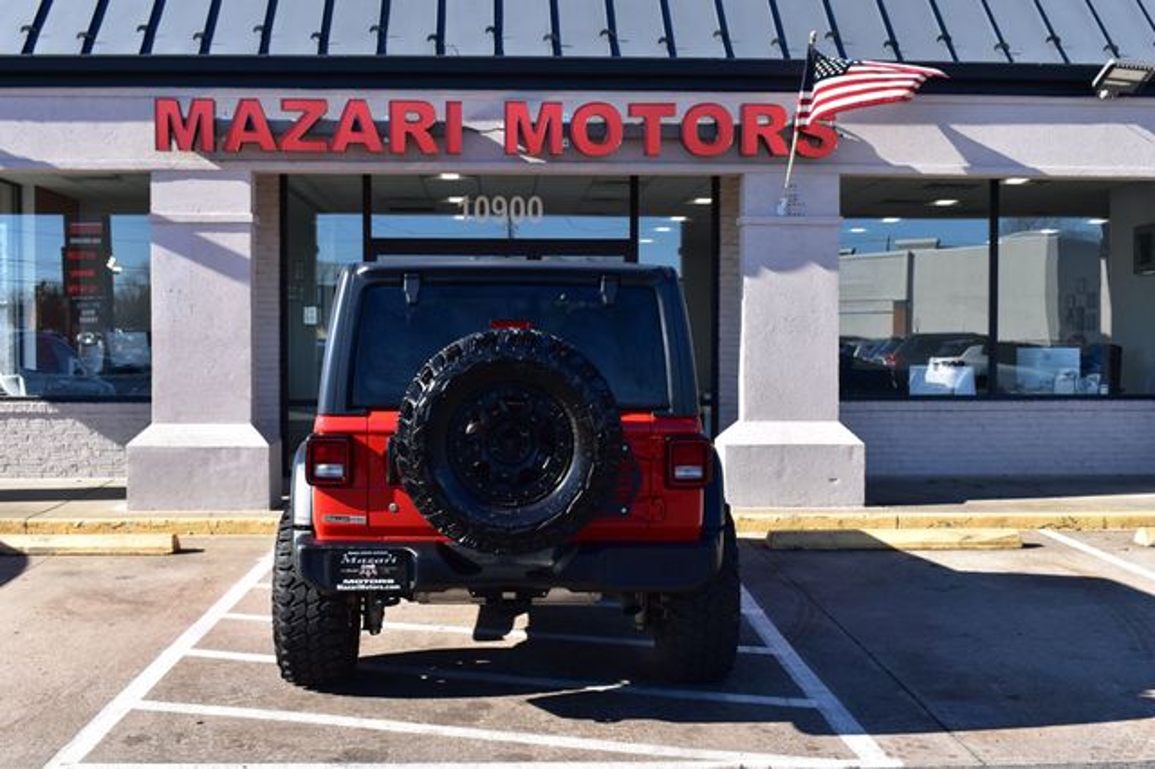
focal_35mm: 44
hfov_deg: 45.0
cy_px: 384
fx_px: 1395
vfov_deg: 30.8
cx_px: 578
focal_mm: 29
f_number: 10
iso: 400
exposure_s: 1/320
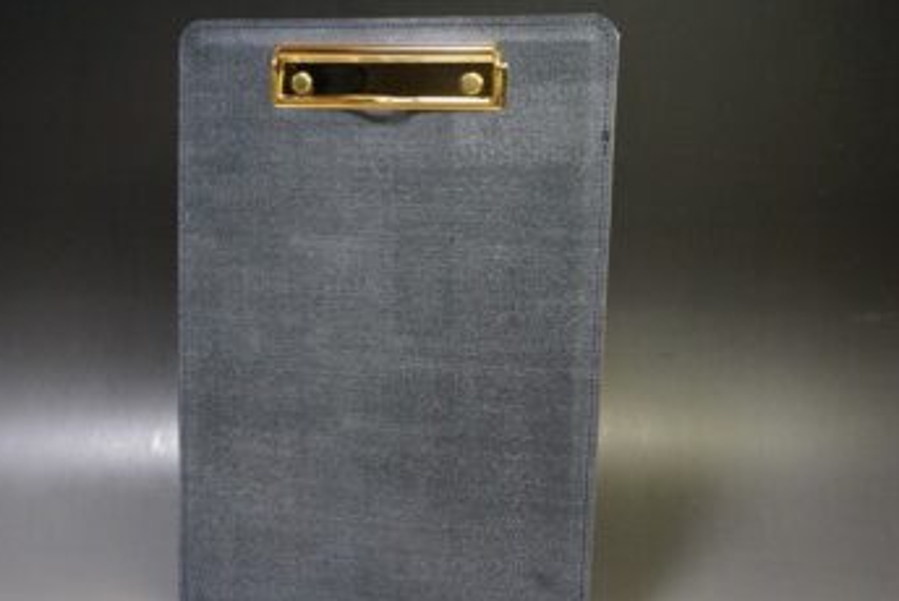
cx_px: 391
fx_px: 1115
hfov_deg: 43.8
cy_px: 333
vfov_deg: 30.2
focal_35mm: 45
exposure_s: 1/125
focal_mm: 25
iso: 3200
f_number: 4.5
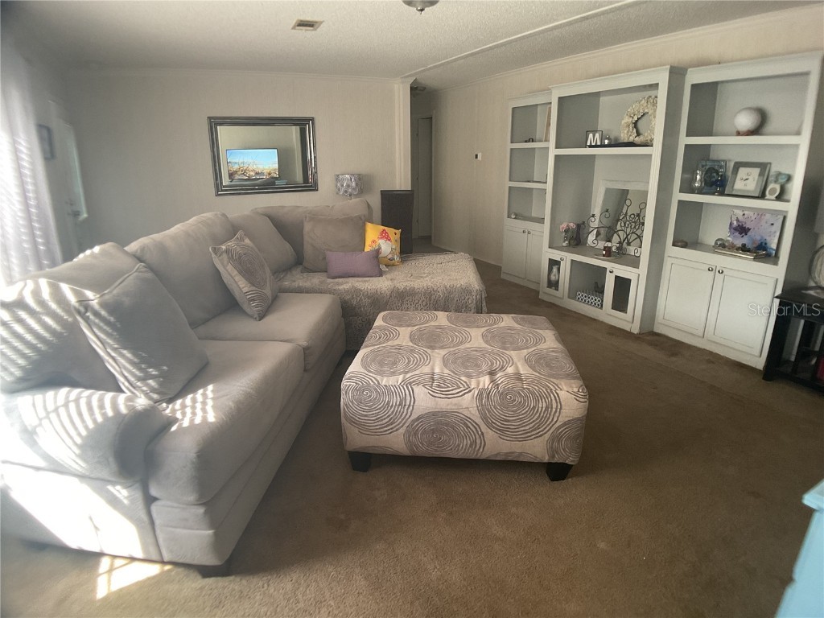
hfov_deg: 61.7
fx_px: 690
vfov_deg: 48.2
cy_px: 309
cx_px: 412
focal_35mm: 29
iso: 100
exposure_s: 1/60
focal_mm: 3
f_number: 1.8
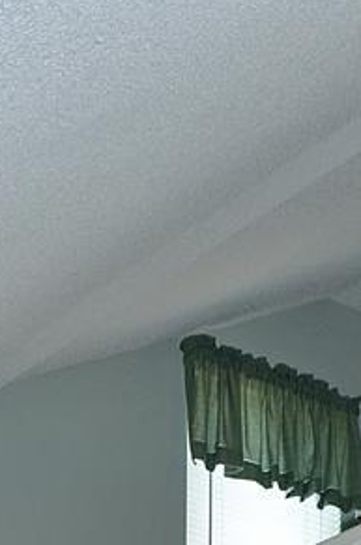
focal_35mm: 190
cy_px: 1429
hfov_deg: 7.2
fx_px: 2868
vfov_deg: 9.3
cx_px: 280
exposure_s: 1/60
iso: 320
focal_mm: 24
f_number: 4
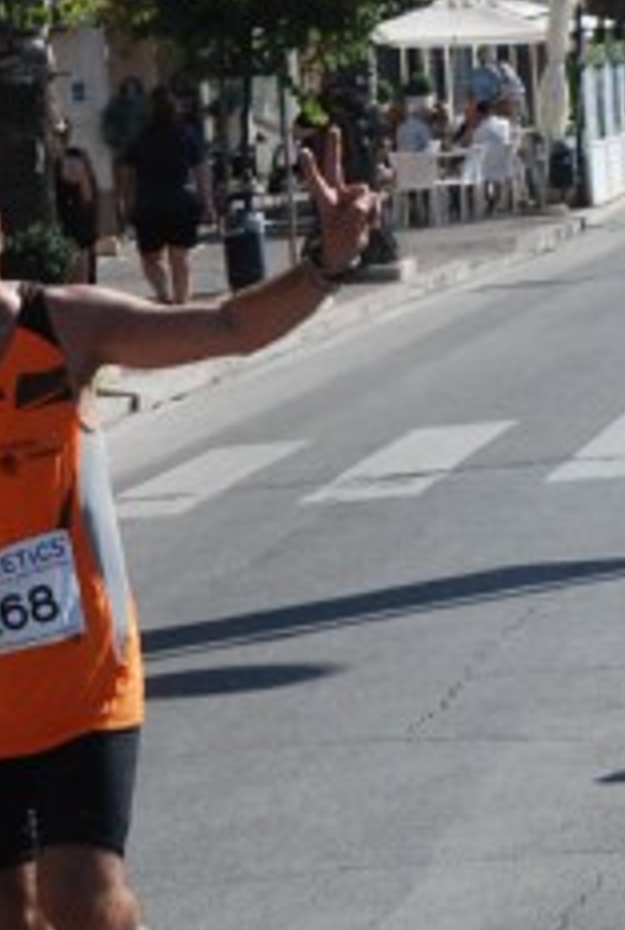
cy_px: 730
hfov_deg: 7.1
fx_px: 5022
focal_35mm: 194
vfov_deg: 10.5
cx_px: -138
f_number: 8
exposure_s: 1/2000
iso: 1000
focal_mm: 50
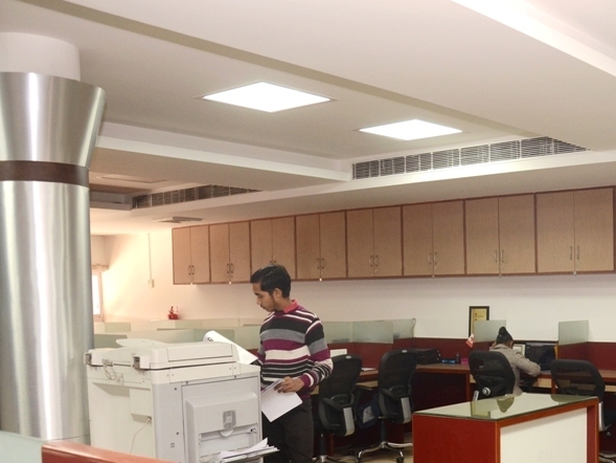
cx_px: 492
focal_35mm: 45
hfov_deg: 40.4
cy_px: 347
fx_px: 801
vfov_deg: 31.6
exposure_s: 1/100
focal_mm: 18
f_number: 4.5
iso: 800
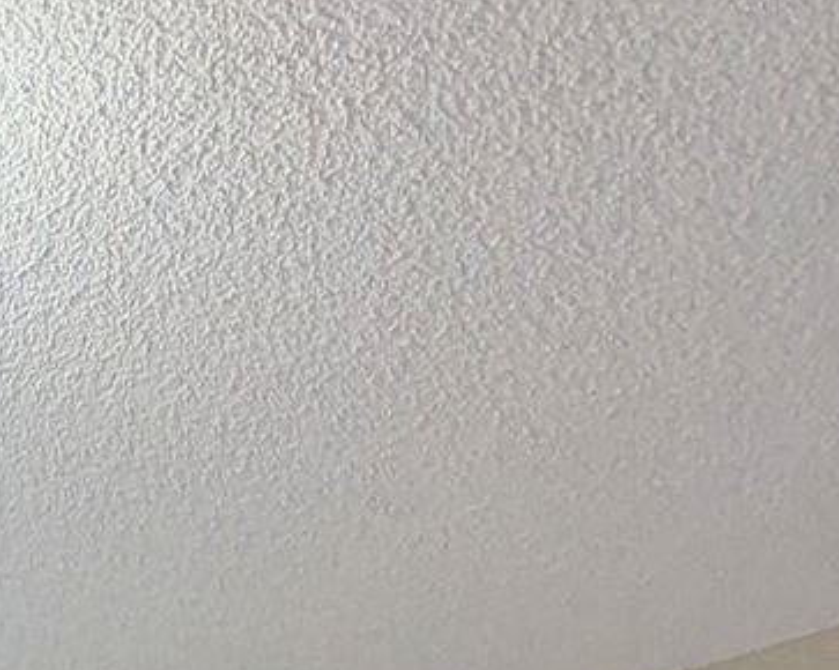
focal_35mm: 88
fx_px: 2184
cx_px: -317
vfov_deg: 14.0
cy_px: 1439
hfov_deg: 19.6
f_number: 2.2
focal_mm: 2.35
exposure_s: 1/107
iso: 63
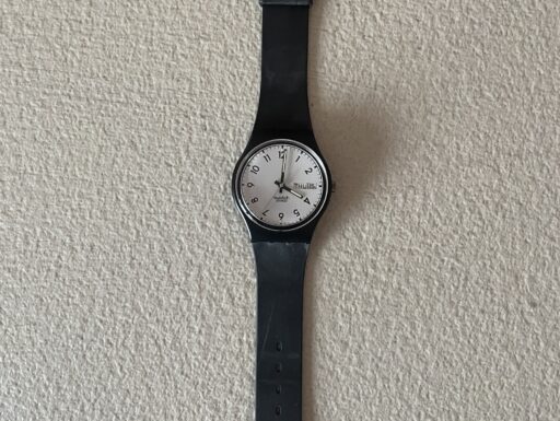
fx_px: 421
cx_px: 280
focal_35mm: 26
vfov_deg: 53.1
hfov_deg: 67.3
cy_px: 210
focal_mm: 4.2
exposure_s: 1/59
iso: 500
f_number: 1.6
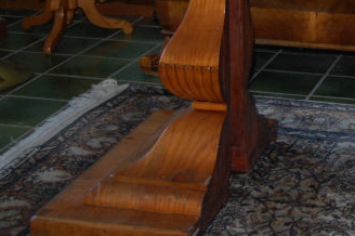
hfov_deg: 20.6
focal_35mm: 95
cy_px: 24
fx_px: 936
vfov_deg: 14.2
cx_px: 379
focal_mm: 26
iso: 400
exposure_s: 1/60
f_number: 4
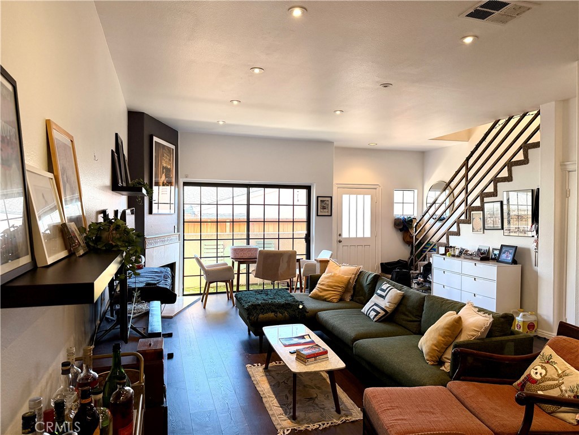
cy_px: 218
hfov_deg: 71.6
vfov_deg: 56.8
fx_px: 401
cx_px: 290
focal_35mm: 24
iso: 200
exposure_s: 1/193
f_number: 1.78
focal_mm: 6.76
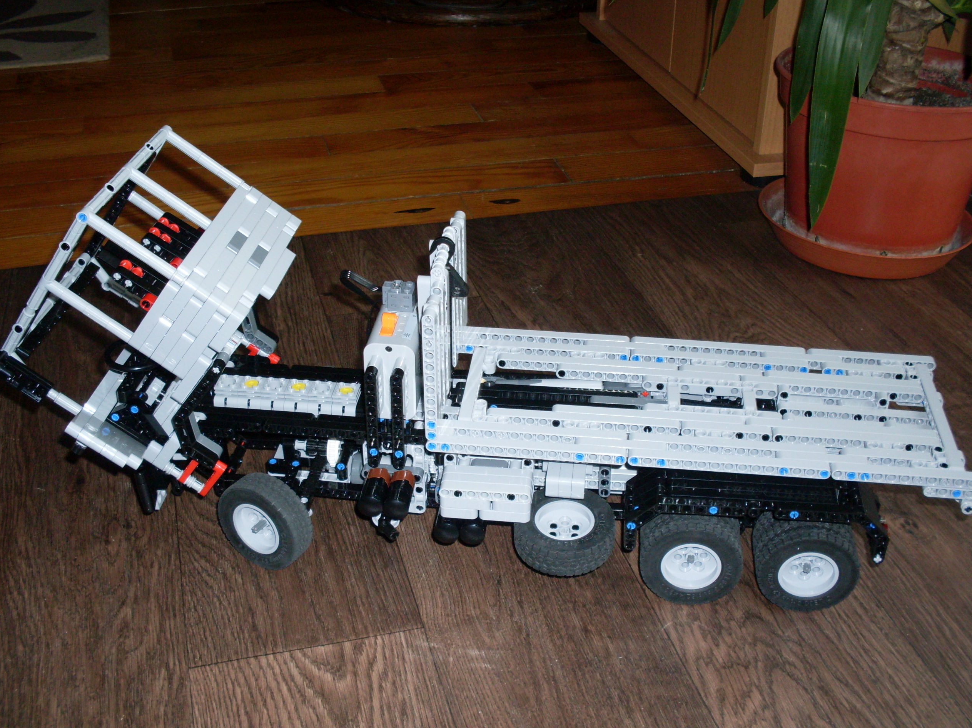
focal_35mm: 39
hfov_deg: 47.9
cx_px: 477
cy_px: 367
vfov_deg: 36.8
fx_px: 1095
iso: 100
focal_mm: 6.3
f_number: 2.8
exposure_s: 1/45
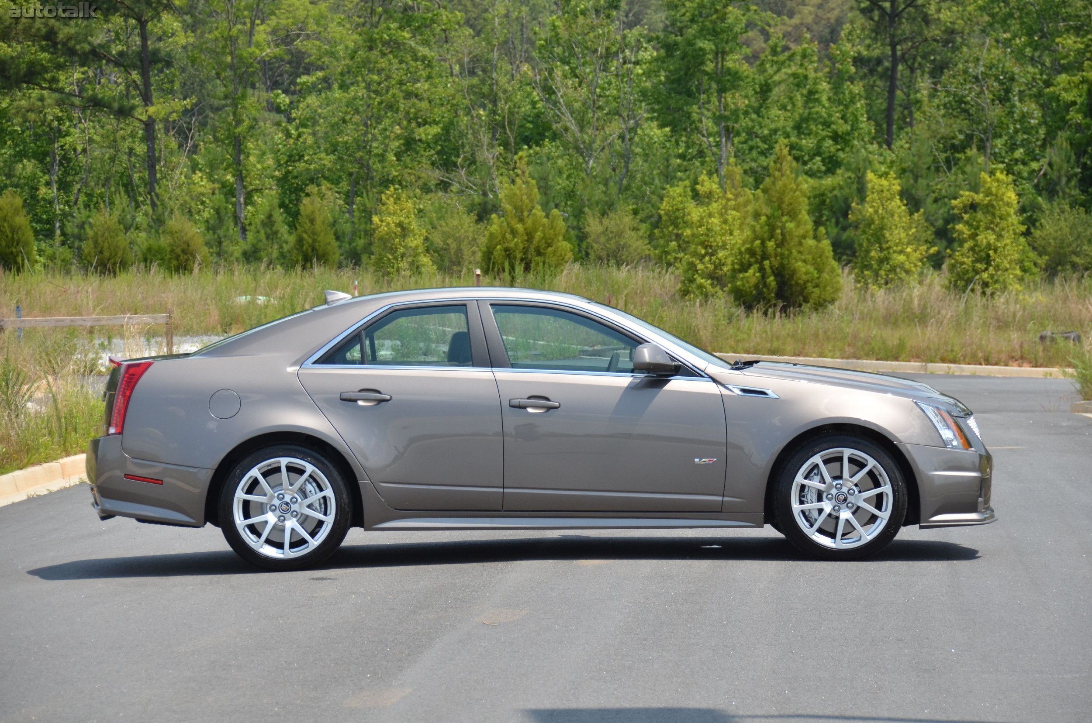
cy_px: 362
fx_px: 4087
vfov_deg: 10.1
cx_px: 546
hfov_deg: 15.2
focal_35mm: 135
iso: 400
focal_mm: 90
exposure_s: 1/1600
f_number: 5.6
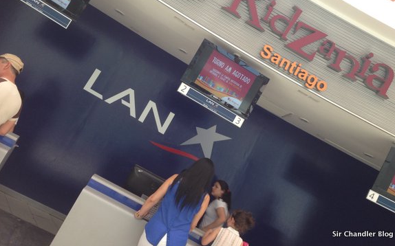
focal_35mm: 36
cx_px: 202
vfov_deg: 35.1
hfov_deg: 54.0
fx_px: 387
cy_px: 95
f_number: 2.4
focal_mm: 4.12
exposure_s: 1/60
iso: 50
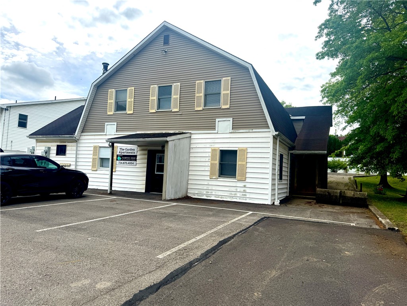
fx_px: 282
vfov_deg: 56.8
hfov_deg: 71.6
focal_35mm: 24
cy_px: 153
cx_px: 204
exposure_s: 1/4950
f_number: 1.78
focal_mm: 6.76
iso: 80
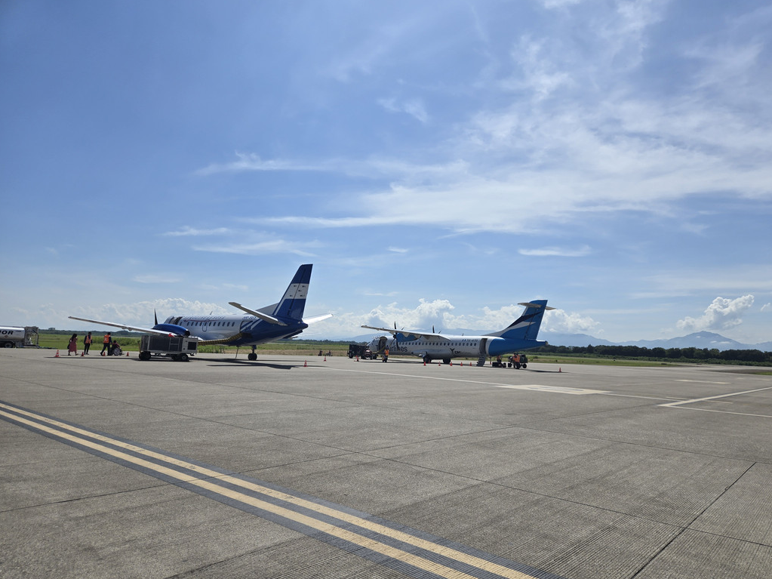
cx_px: 391
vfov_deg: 56.8
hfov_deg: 71.6
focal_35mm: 24
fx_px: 535
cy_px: 291
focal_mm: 5.4
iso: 25
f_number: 1.8
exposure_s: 1/5002
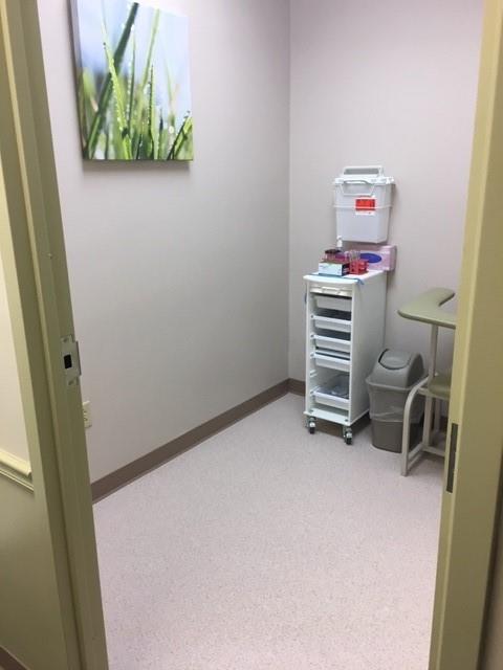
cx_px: 252
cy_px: 335
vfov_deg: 61.7
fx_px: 562
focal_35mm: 29
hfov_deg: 48.2
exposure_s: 1/30
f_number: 2.2
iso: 32
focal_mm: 4.15
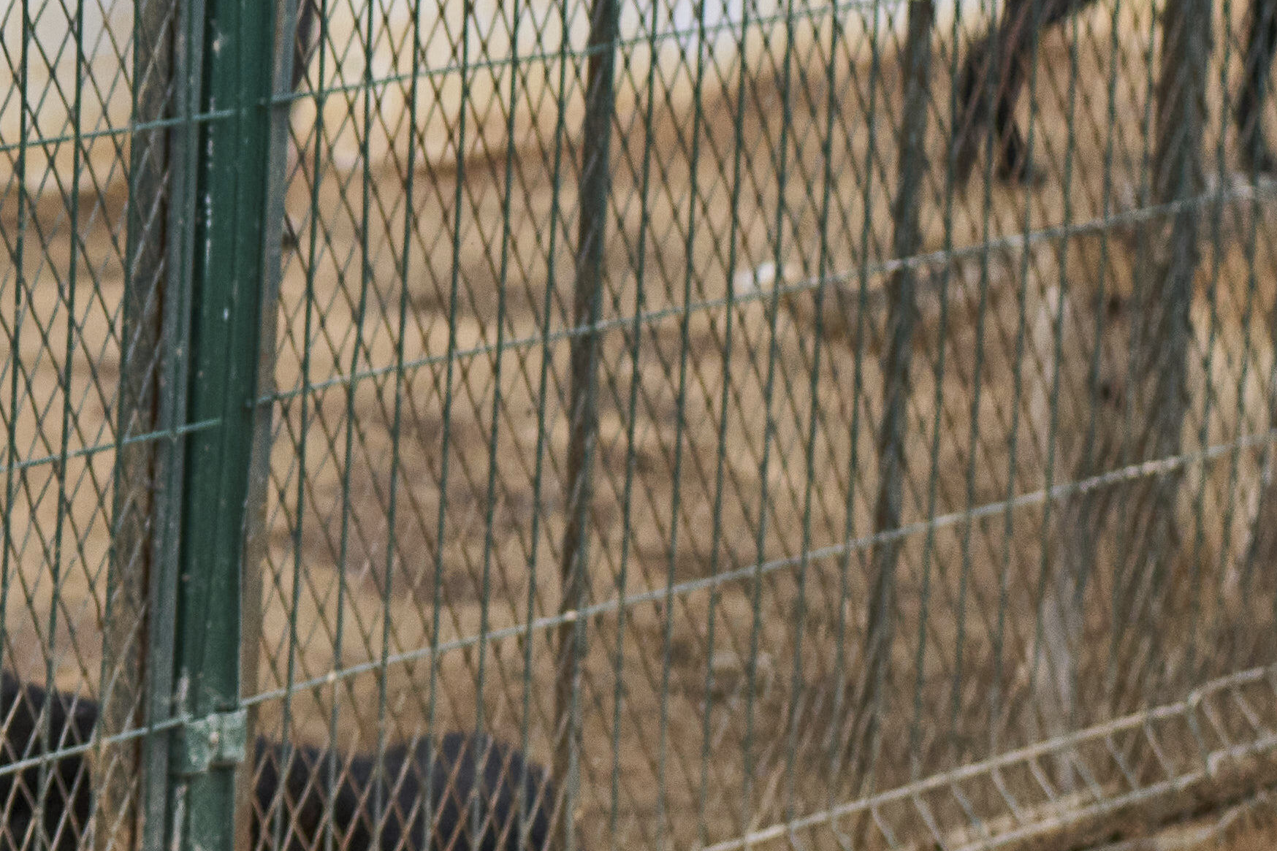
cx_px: -953
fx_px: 6136
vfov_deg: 7.8
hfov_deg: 11.1
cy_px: -241
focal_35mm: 173
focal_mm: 35
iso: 800
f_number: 1.6
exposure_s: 1/25600
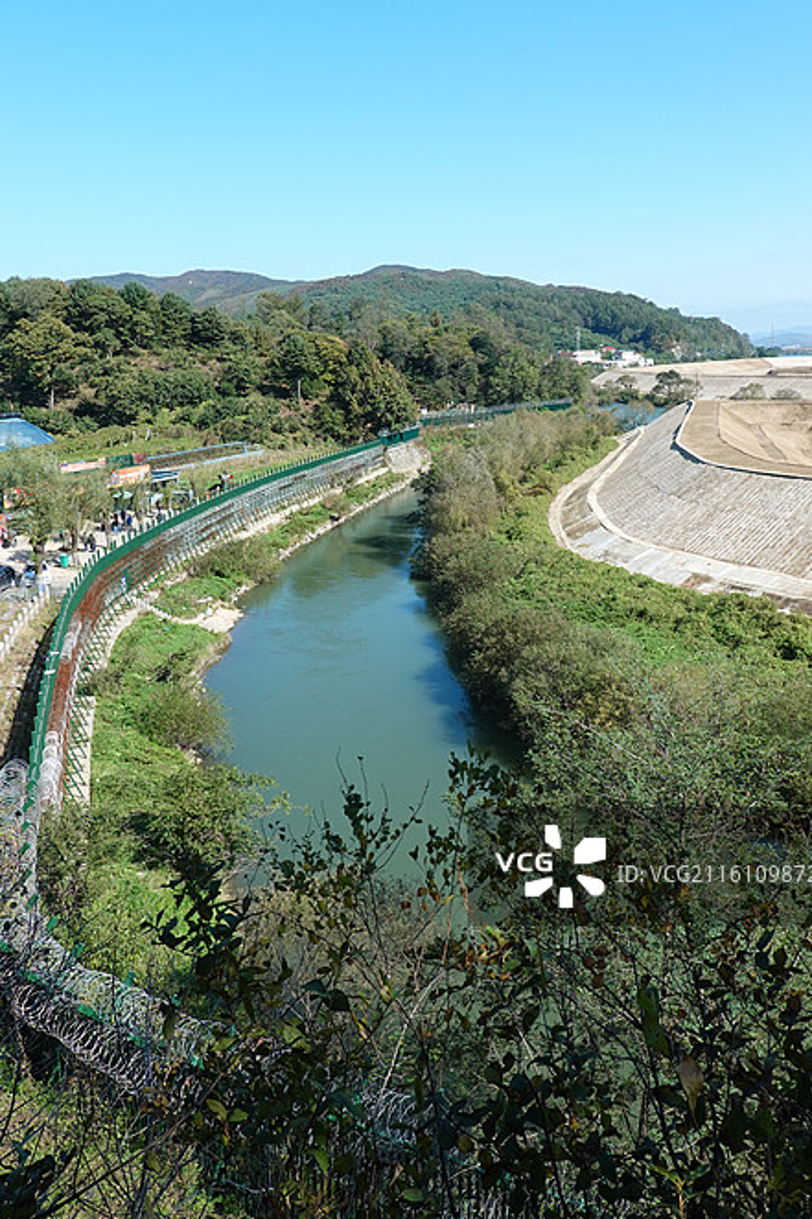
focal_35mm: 29
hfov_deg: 44.9
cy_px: 521
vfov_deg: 63.4
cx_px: 388
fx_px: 982
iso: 125
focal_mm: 9
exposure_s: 1/320
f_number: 5.6
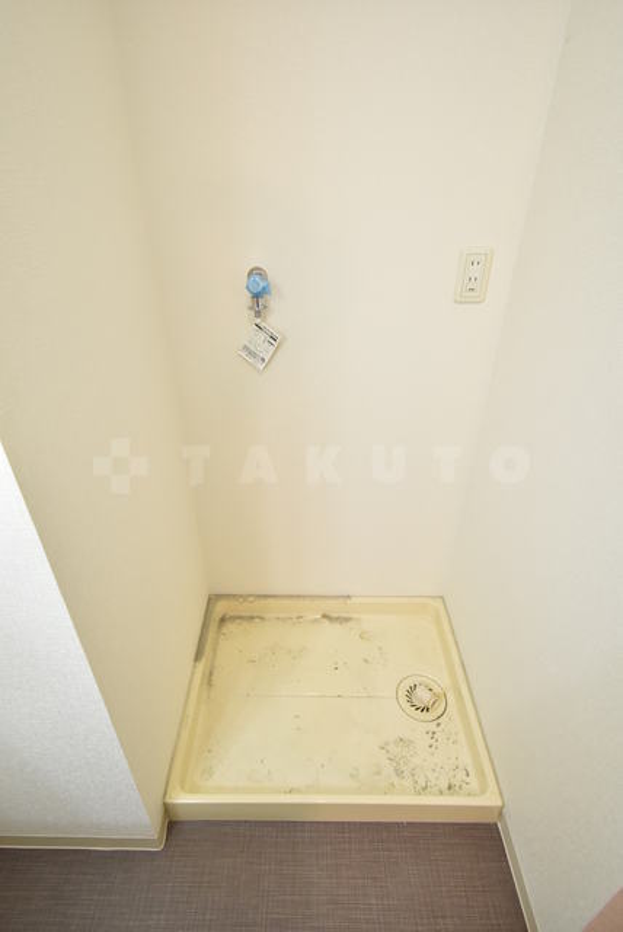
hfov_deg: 67.5
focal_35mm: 18
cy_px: 466
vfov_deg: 89.9
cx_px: 312
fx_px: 466
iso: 1000
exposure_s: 1/30
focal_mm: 12
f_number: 5.6
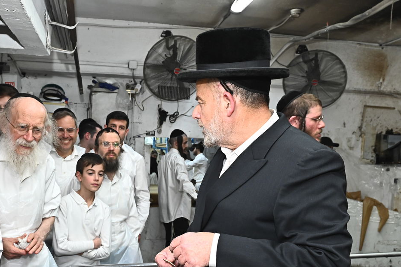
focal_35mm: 36
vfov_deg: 36.5
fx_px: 401
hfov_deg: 53.0
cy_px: 177
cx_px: 175
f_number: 7.1
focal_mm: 24
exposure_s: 1/200
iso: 2500
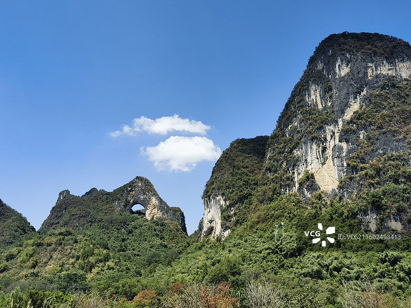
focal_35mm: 37
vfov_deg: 38.7
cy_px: 154
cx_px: 206
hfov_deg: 50.1
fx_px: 439
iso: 50
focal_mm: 6.67
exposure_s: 1/3185
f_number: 1.9
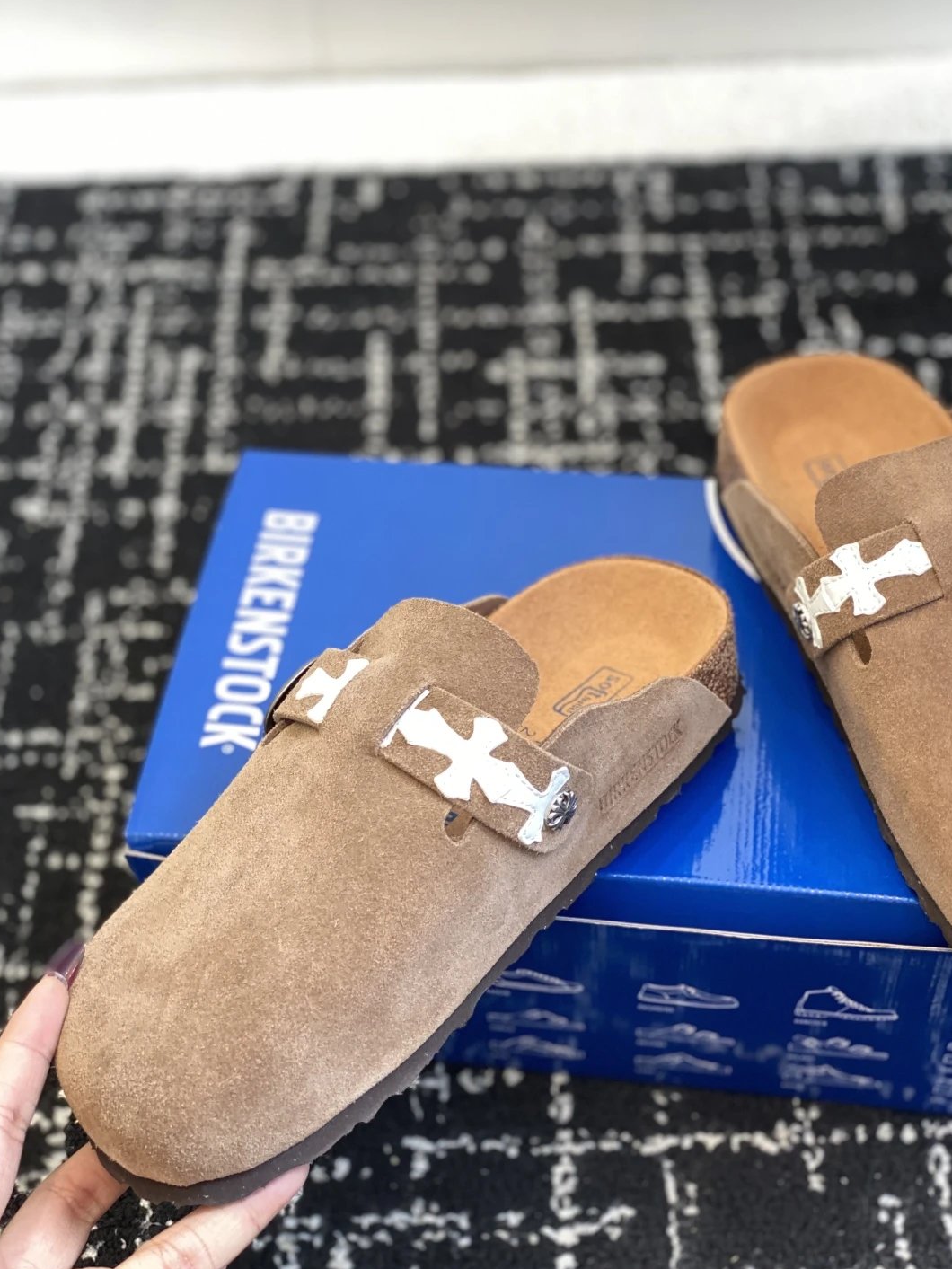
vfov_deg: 36.2
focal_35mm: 53
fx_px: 1943
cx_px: 478
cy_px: 633
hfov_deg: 27.5
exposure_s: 1/122
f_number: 2
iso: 100
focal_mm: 6
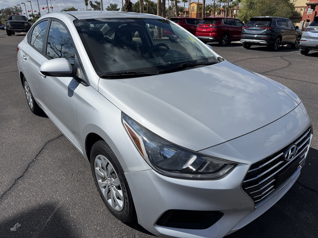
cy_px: 119
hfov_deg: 71.6
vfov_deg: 56.8
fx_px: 220
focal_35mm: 24
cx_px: 159
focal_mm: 6.76
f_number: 1.78
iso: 80
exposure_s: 1/9091
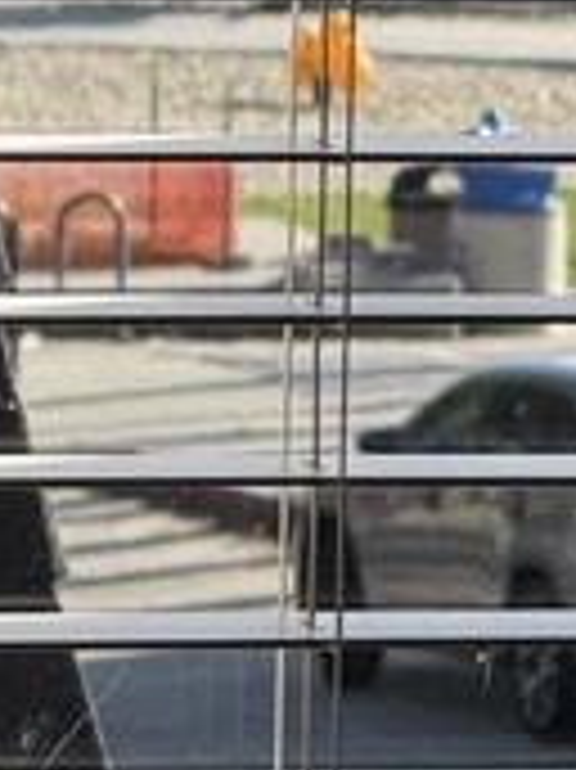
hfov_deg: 2.1
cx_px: 603
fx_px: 15950
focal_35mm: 718
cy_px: 518
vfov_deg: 2.8
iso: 50
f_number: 2.8
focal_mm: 15.66
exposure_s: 1/581
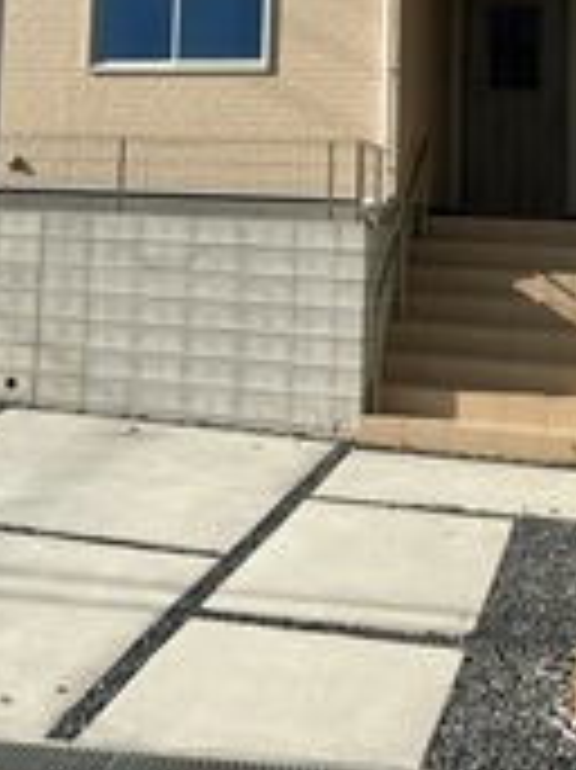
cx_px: 144
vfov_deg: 31.2
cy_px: 72
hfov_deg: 24.5
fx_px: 1311
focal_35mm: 59
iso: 32
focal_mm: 3.99
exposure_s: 1/3040
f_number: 1.8
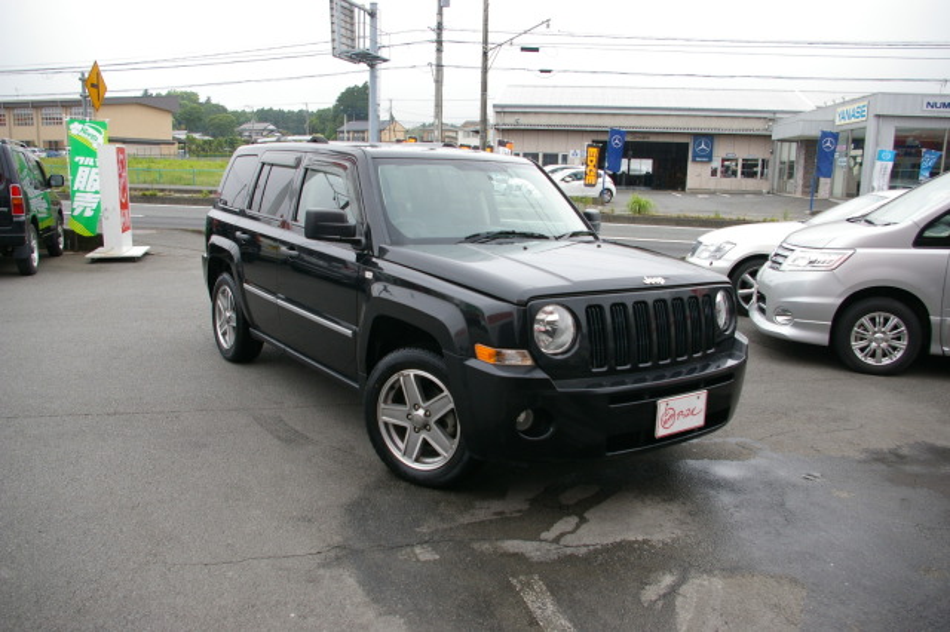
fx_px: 712
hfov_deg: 67.4
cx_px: 475
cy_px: 316
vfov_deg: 47.9
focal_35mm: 27
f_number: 6.7
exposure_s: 1/125
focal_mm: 18
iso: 200
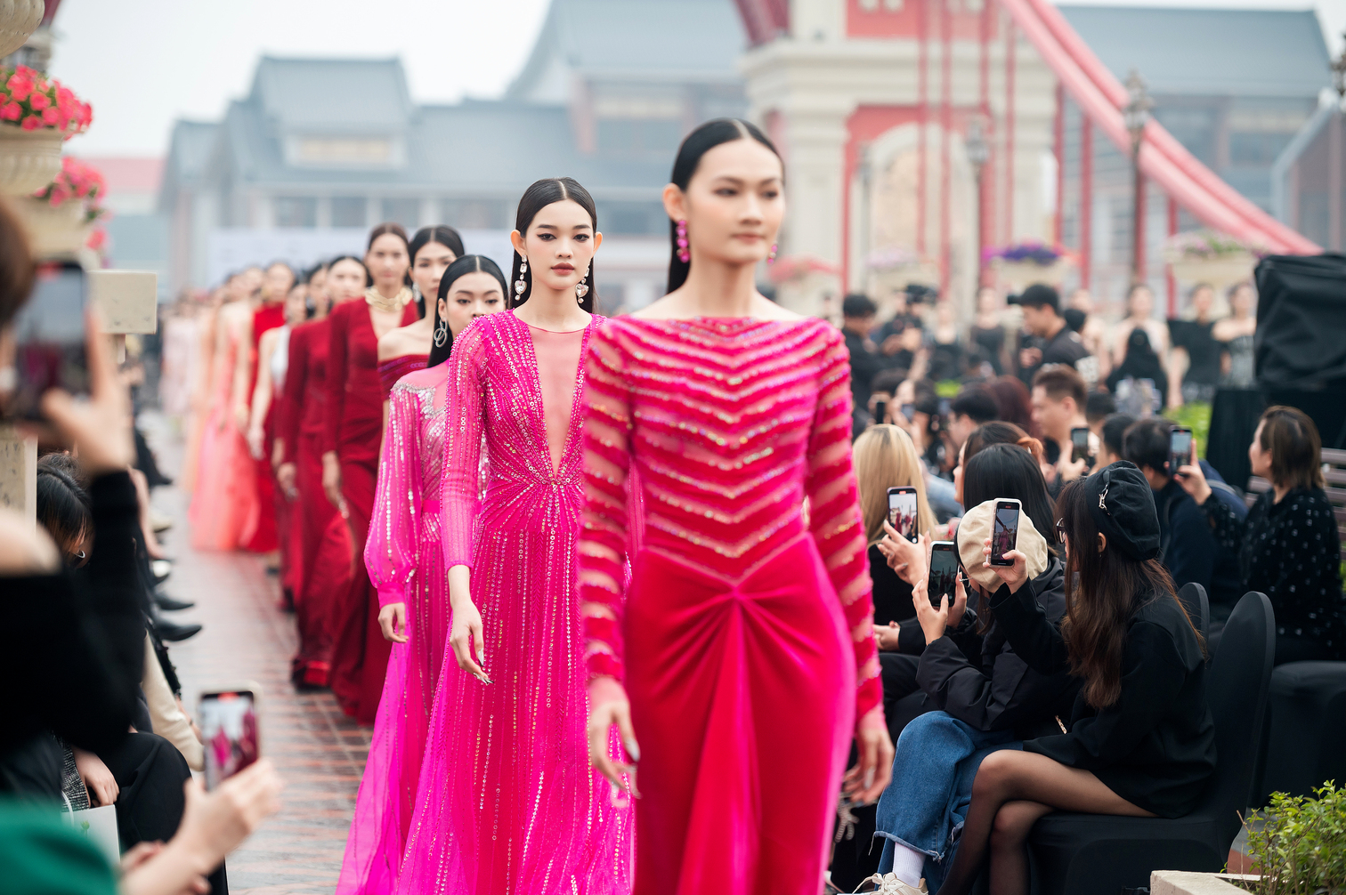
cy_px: 448
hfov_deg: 16.8
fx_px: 4558
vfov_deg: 11.2
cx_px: 673
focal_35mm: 122
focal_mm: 122
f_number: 3.5
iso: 640
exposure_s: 1/400
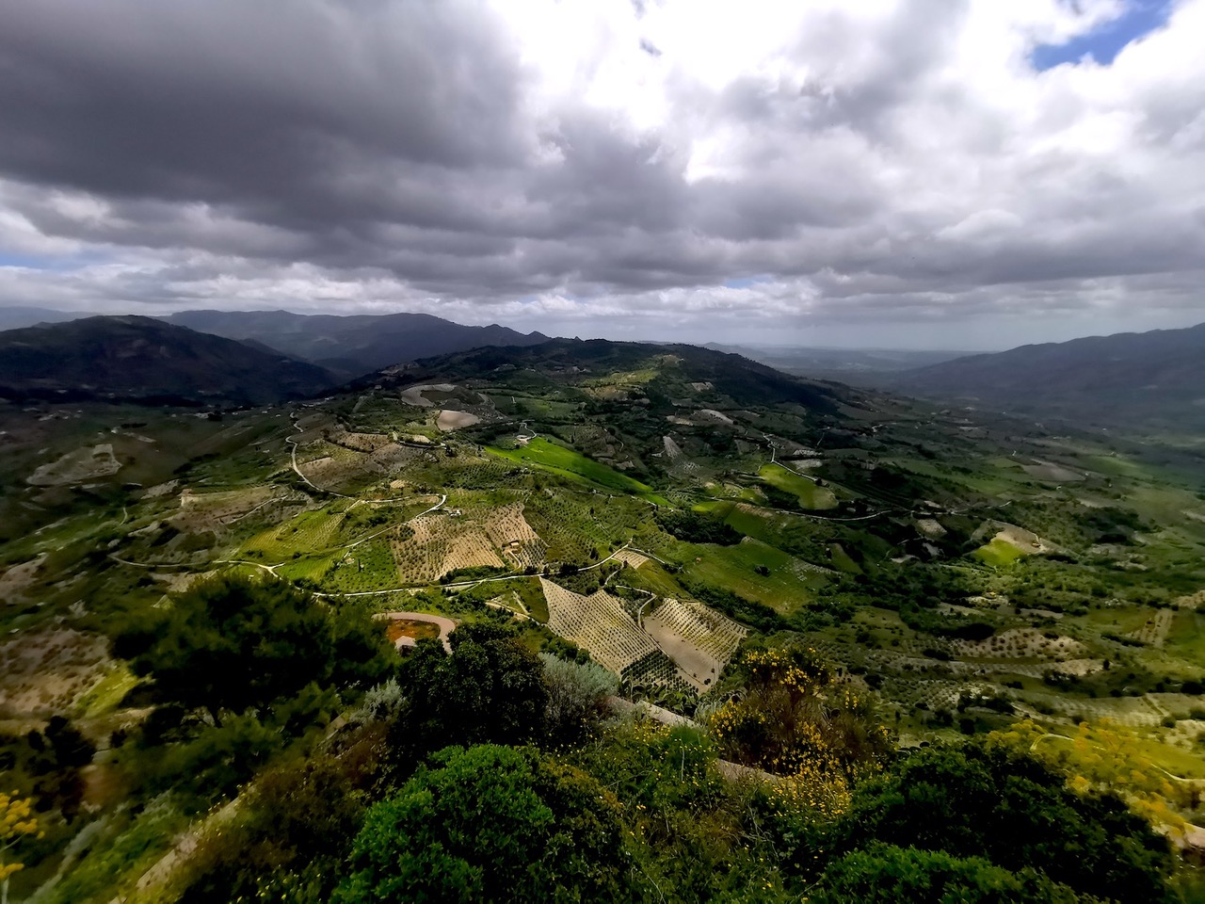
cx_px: 602
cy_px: 452
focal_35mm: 16
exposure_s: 1/2427
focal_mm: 2.35
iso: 50
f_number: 2.2
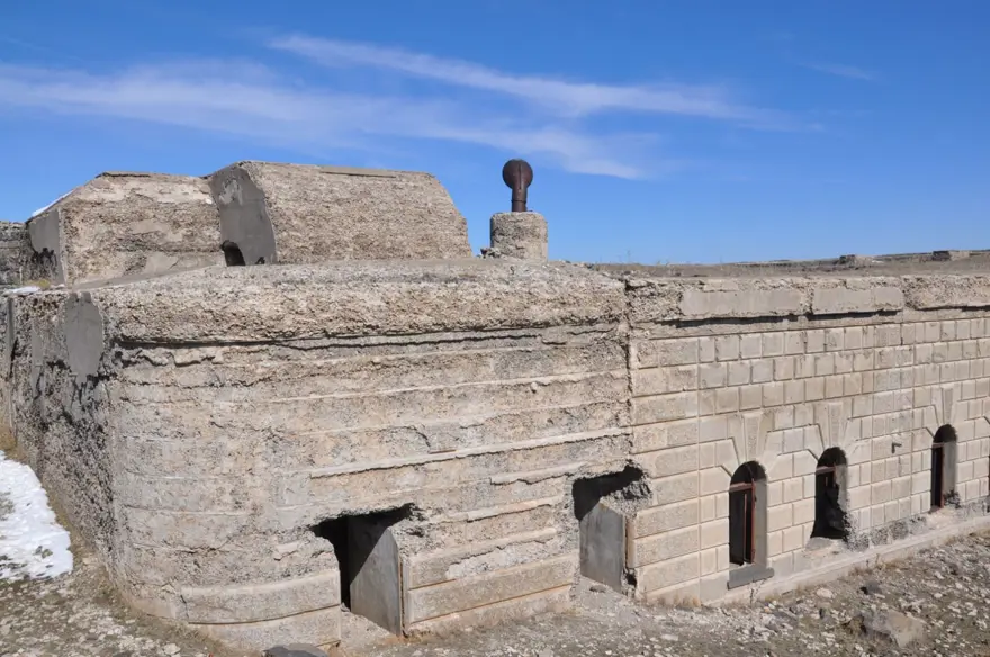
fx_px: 906
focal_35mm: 33
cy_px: 328
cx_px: 495
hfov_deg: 57.3
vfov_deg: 39.9
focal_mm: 22
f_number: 11
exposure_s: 1/500
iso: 200
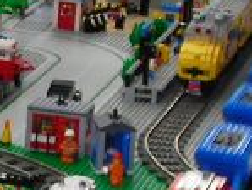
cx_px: -284
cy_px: 207
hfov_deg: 7.2
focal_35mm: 261
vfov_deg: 5.7
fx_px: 1902
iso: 50
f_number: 3.2
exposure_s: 1/30
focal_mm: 6.3
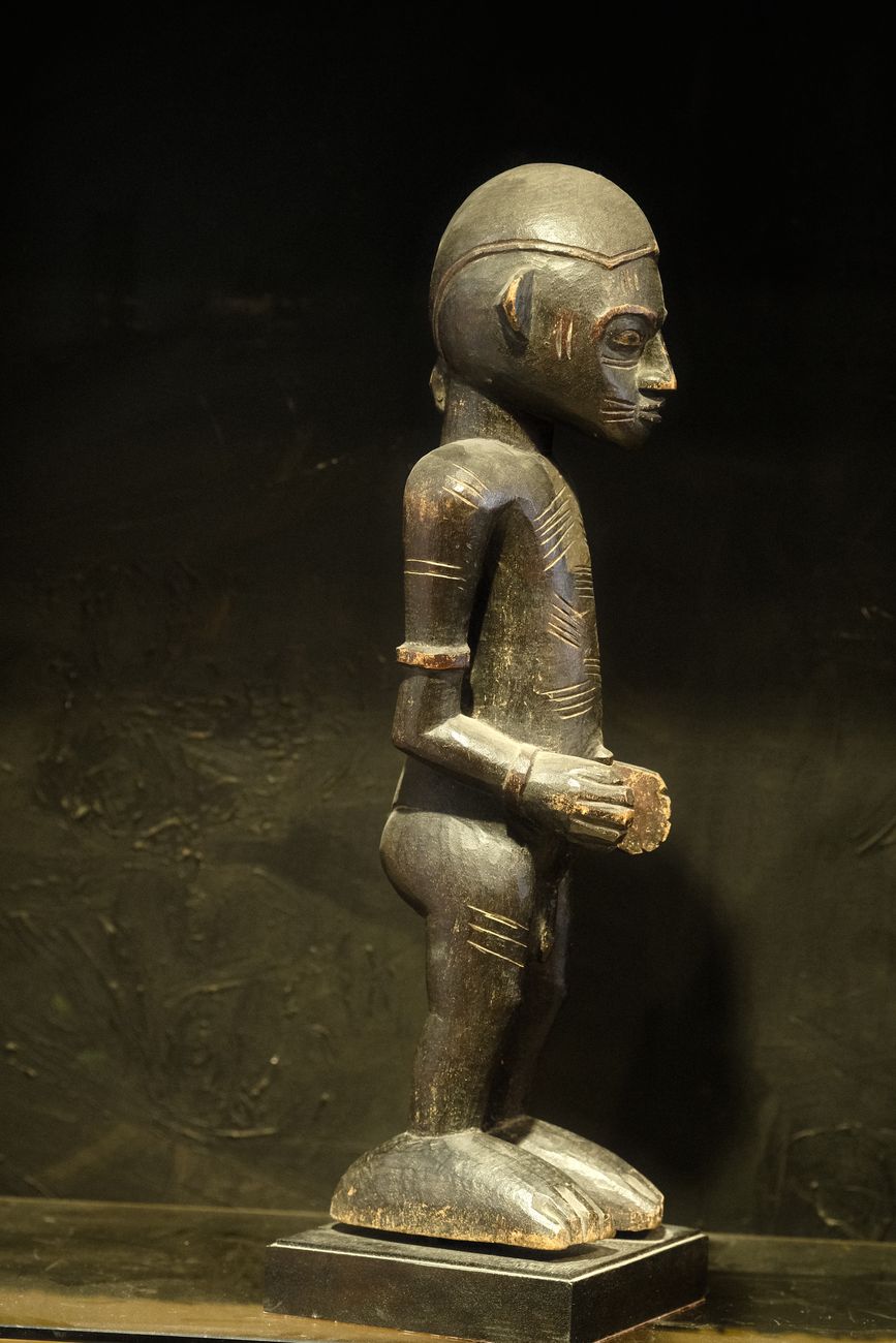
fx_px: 3359
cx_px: 448
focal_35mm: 90
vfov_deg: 22.6
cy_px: 672
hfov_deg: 15.2
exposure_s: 1/18
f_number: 4.5
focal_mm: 60
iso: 2000
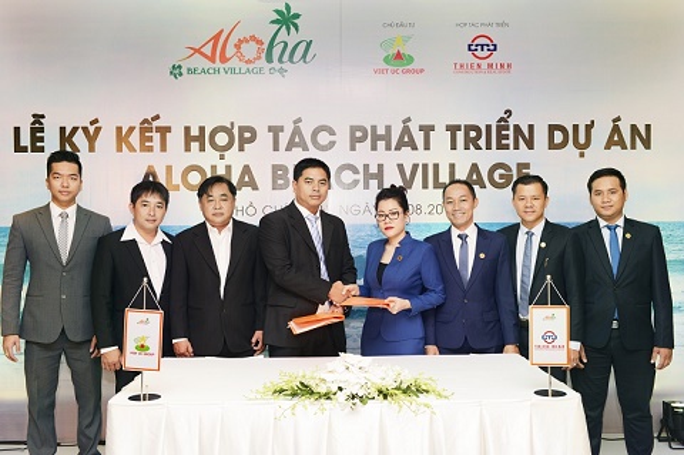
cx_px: 342
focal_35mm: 35
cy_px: 228
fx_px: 664
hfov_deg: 54.5
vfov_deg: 37.8
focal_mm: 35
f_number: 5.6
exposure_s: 1/125
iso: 400
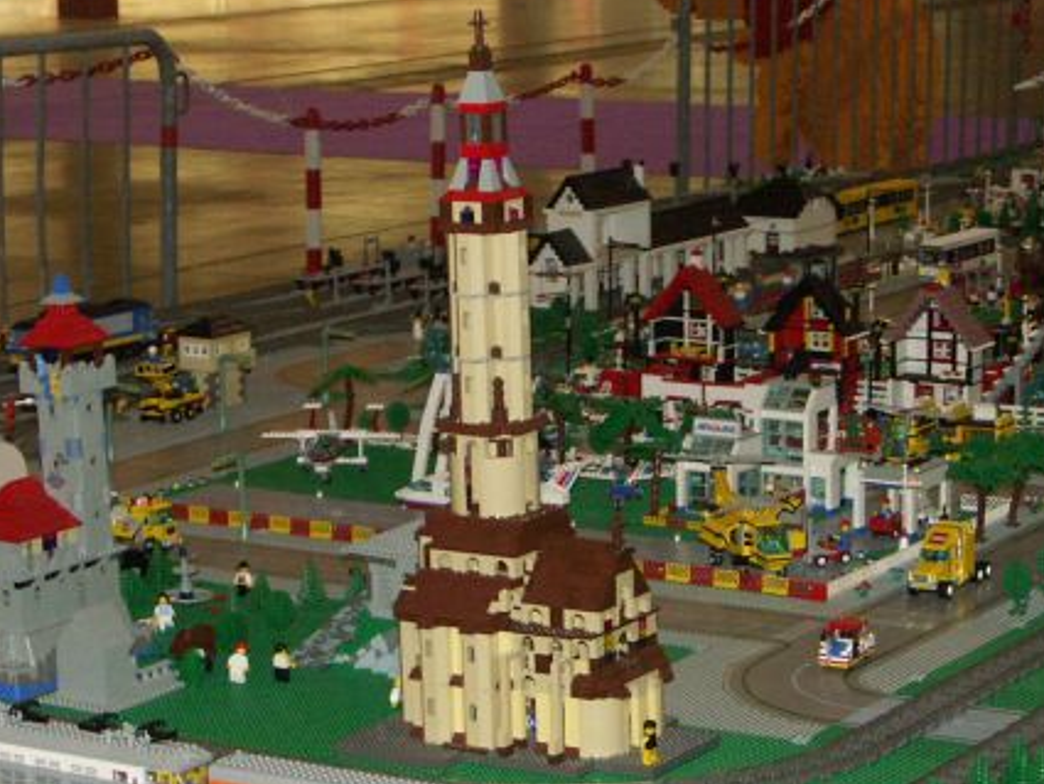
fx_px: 3198
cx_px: 565
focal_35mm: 106
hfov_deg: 18.5
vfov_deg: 13.9
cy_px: 629
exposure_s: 1/50
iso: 200
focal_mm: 11.23
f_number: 2.8
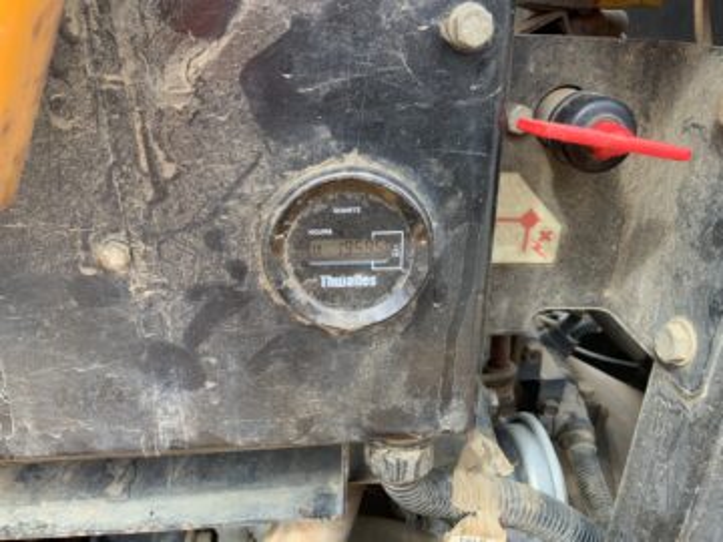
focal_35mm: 29
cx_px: 362
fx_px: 606
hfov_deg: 61.7
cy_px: 271
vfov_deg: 48.2
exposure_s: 1/137
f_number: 1.8
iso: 16
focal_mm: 3
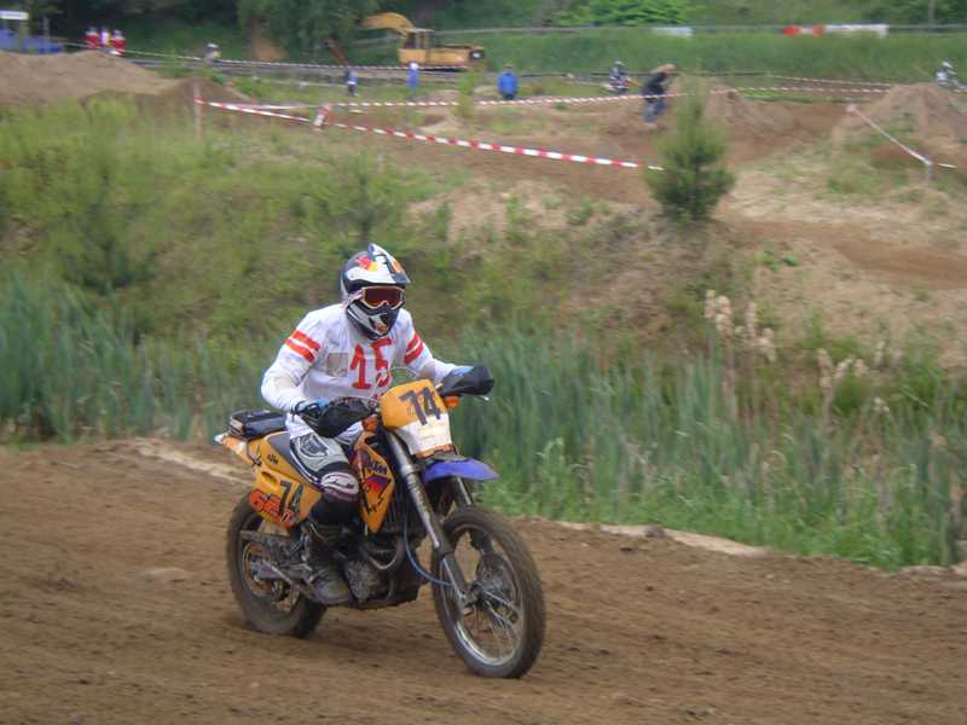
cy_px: 362
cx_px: 484
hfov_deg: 18.9
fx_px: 2905
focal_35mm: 104
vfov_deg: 14.2
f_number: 3.9
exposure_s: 1/200
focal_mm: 16
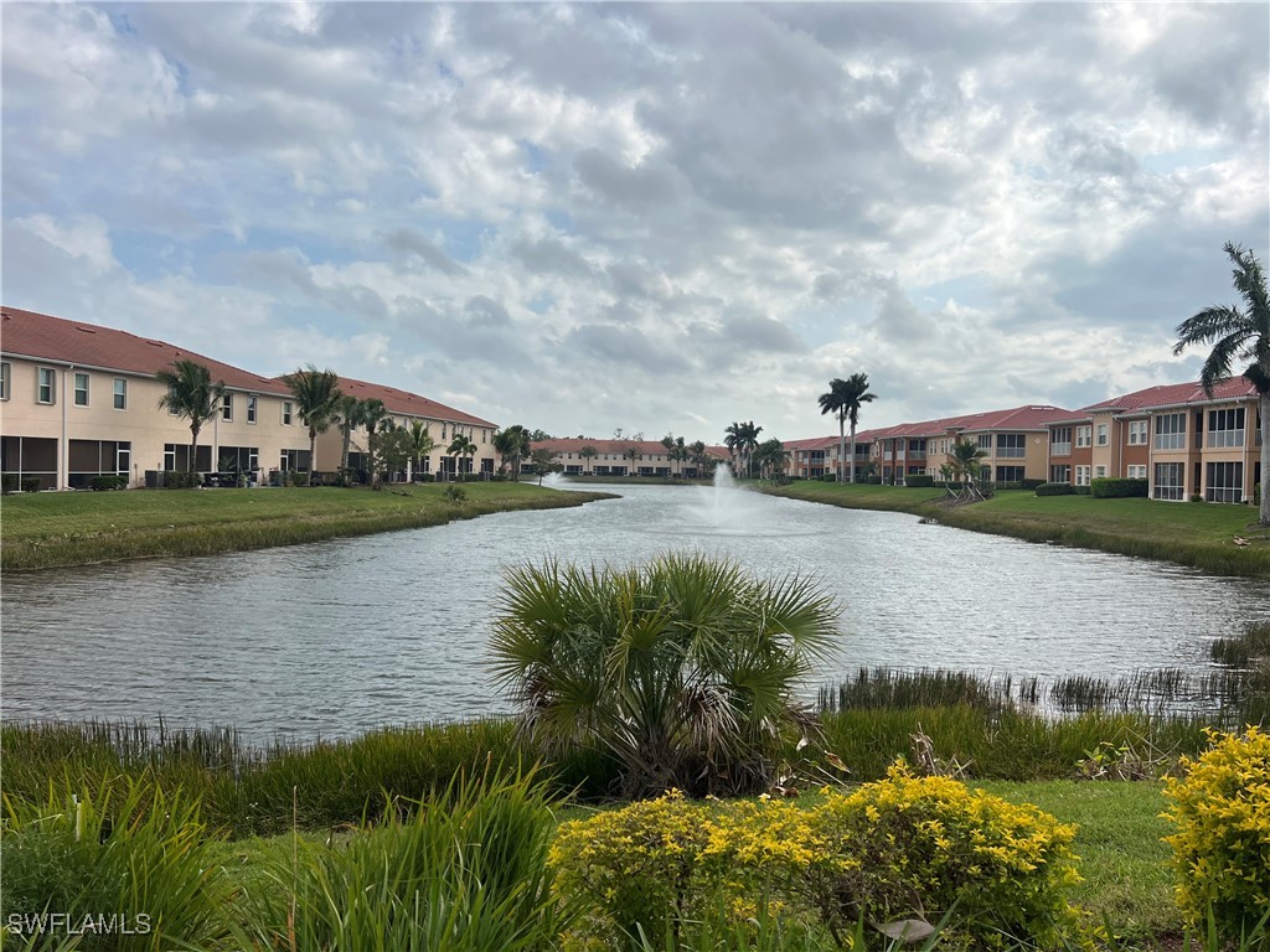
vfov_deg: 53.1
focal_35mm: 26
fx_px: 954
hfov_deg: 67.3
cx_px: 635
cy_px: 476
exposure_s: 1/8000
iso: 50
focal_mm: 5.7
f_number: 1.5
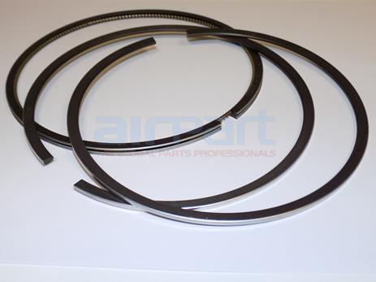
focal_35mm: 46
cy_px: 141
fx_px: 500
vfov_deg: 31.5
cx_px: 188
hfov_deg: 41.2
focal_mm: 8.1
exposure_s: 1/30
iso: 220
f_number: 3.7
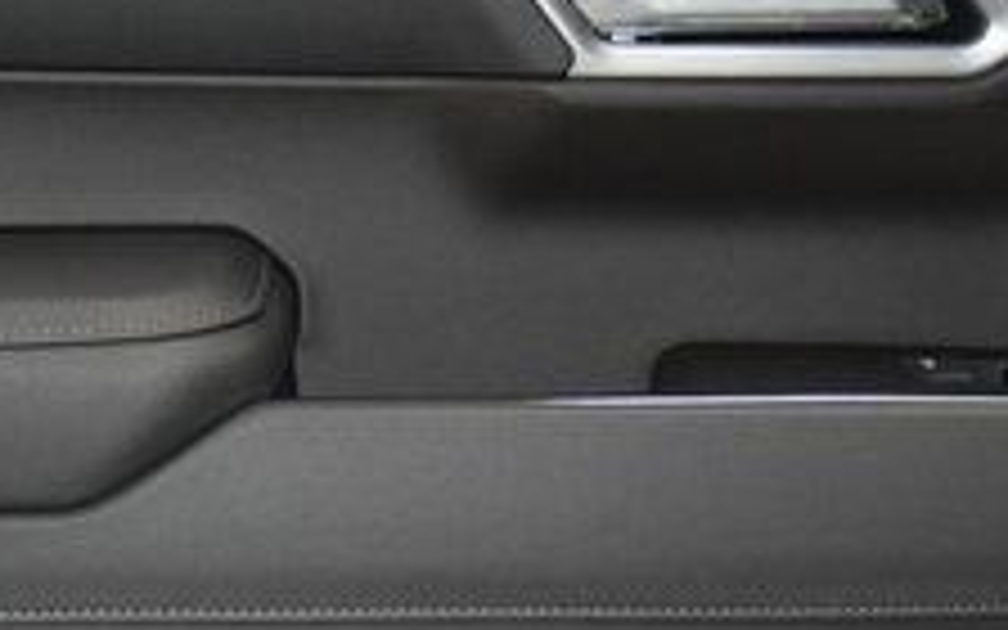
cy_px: 646
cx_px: 374
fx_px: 2884
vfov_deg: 12.3
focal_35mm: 105
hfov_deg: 19.8
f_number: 3.8
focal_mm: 24
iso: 2800
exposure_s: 1/125
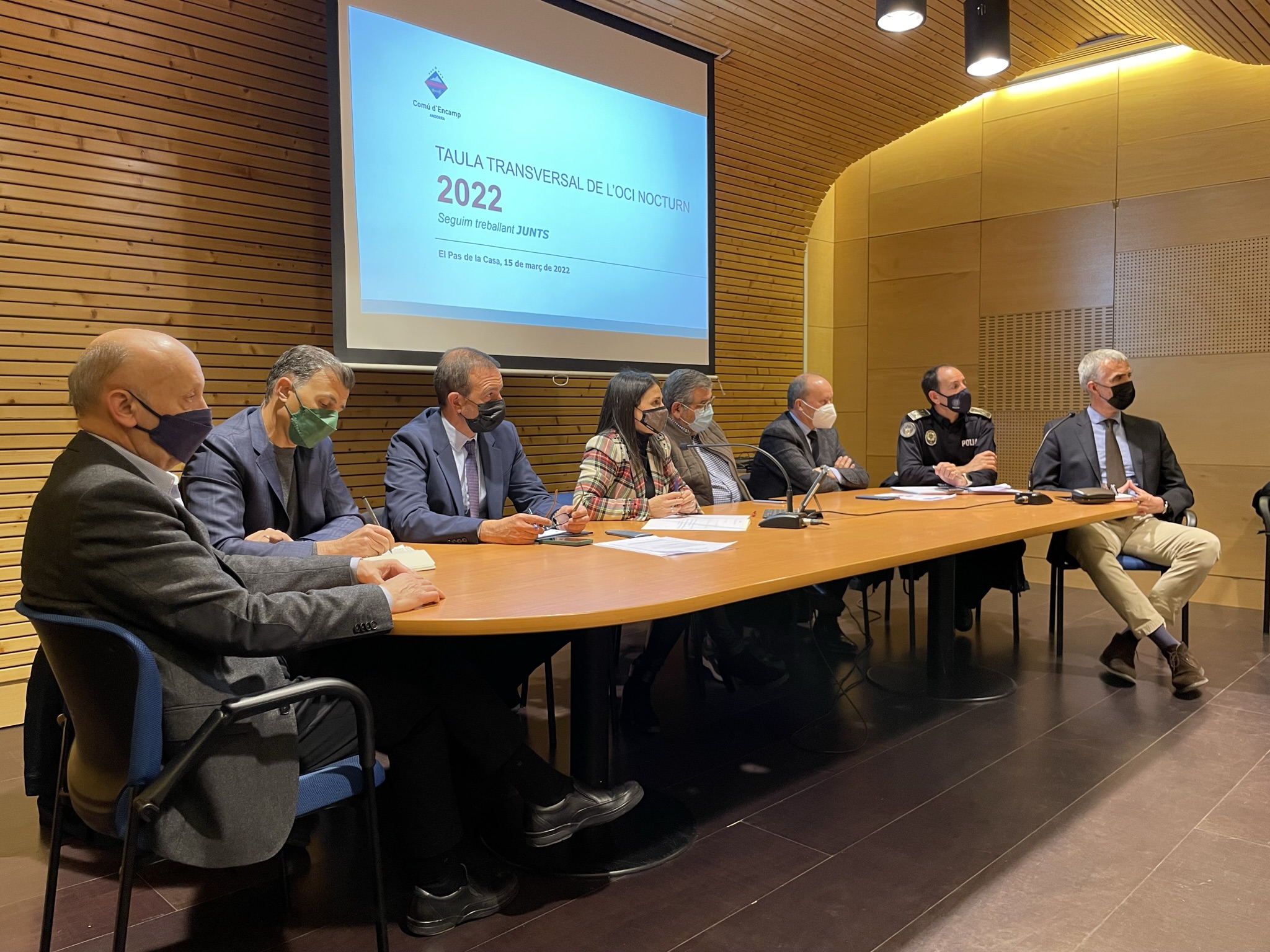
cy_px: 476
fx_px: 954
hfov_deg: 67.3
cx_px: 635
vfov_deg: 53.1
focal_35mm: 26
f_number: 1.6
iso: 125
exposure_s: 1/50
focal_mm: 4.2
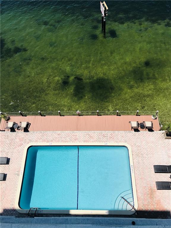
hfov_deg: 49.7
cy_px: 114
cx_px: 86
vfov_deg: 63.4
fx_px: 184
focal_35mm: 28
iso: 20
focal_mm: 3.99
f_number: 1.8
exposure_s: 1/3690
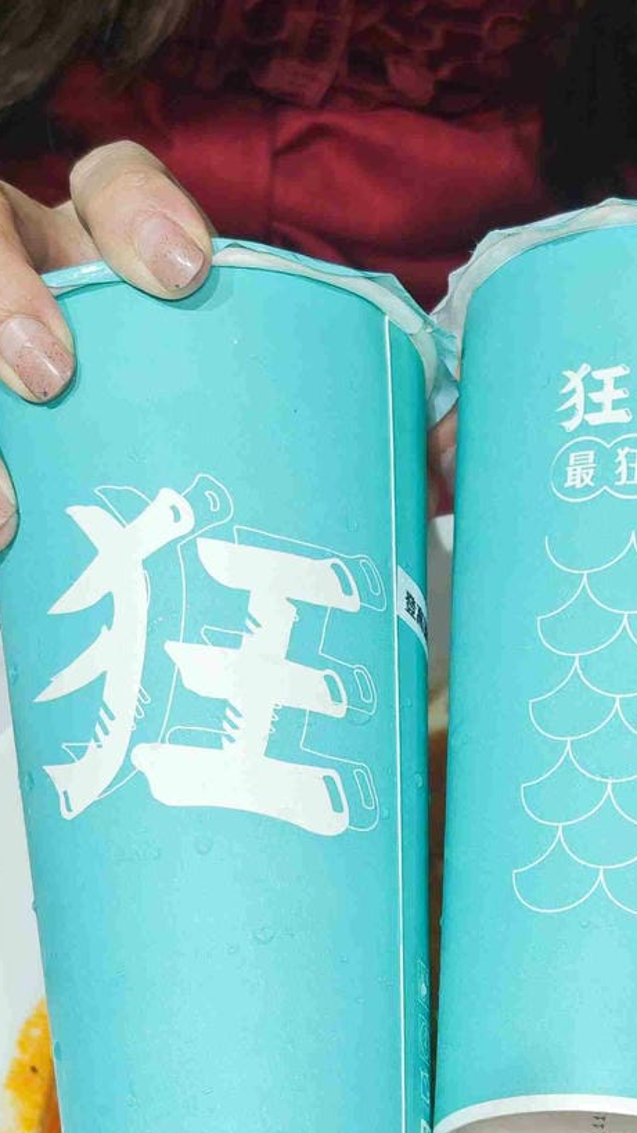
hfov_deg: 12.2
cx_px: 679
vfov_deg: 21.5
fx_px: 2943
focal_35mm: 98
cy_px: 931
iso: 178
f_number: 2
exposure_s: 1/120
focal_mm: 8.72
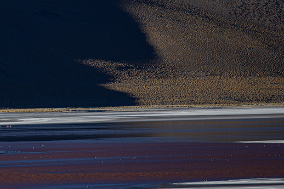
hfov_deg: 3.2
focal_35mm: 637
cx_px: -38
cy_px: 74
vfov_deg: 2.2
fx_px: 5023
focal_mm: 220
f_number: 5.6
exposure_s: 1/250
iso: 110
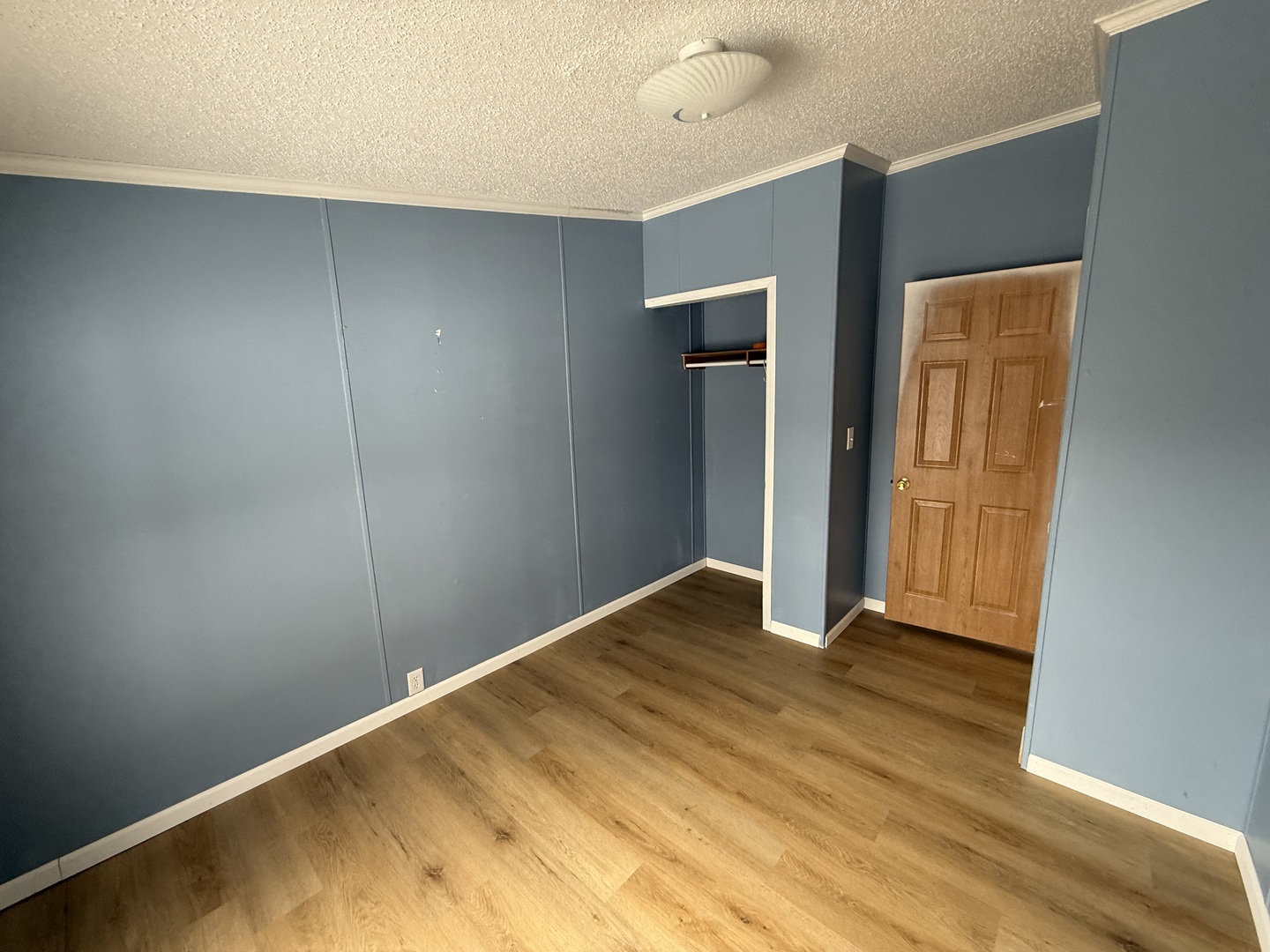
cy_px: 476
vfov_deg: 85.7
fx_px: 514
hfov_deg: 102.1
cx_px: 635
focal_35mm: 14
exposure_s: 1/99
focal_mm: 2.22
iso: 200
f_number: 2.2
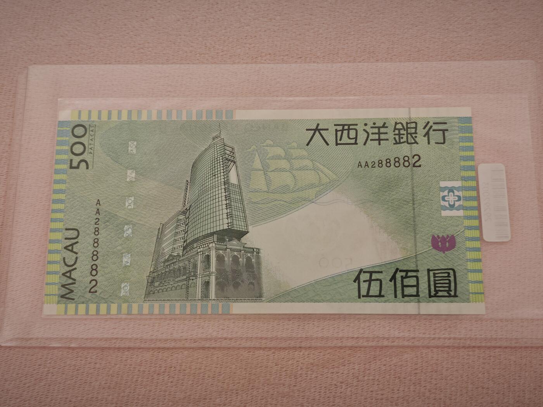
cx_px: 272
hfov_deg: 38.2
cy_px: 204
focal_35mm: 50
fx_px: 784
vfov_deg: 29.1
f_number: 1.63
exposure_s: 1/100
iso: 200
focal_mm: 5.85
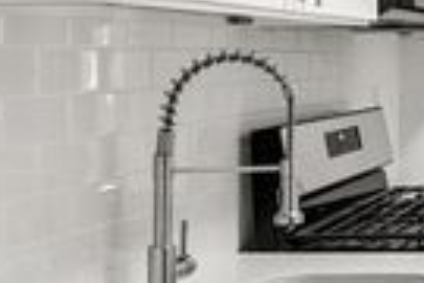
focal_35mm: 78
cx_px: 691
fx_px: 919
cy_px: 115
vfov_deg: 17.5
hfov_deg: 20.7
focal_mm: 21
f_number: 8
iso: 200
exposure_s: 1
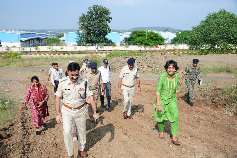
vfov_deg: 36.9
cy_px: 79
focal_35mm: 36
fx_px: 237
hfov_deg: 53.1
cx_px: 118
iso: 100
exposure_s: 1/400
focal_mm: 24
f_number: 5.6
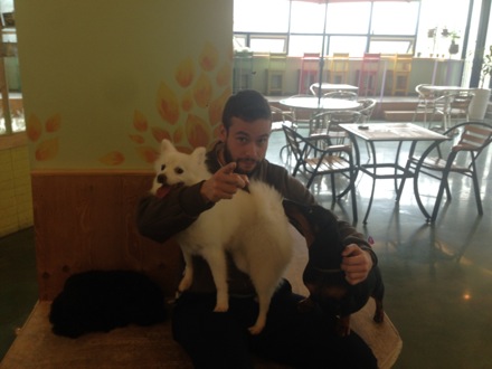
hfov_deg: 55.4
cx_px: 246
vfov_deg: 42.9
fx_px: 469
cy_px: 184
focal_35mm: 33
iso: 64
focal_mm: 4.12
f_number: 2.4
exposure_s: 1/60
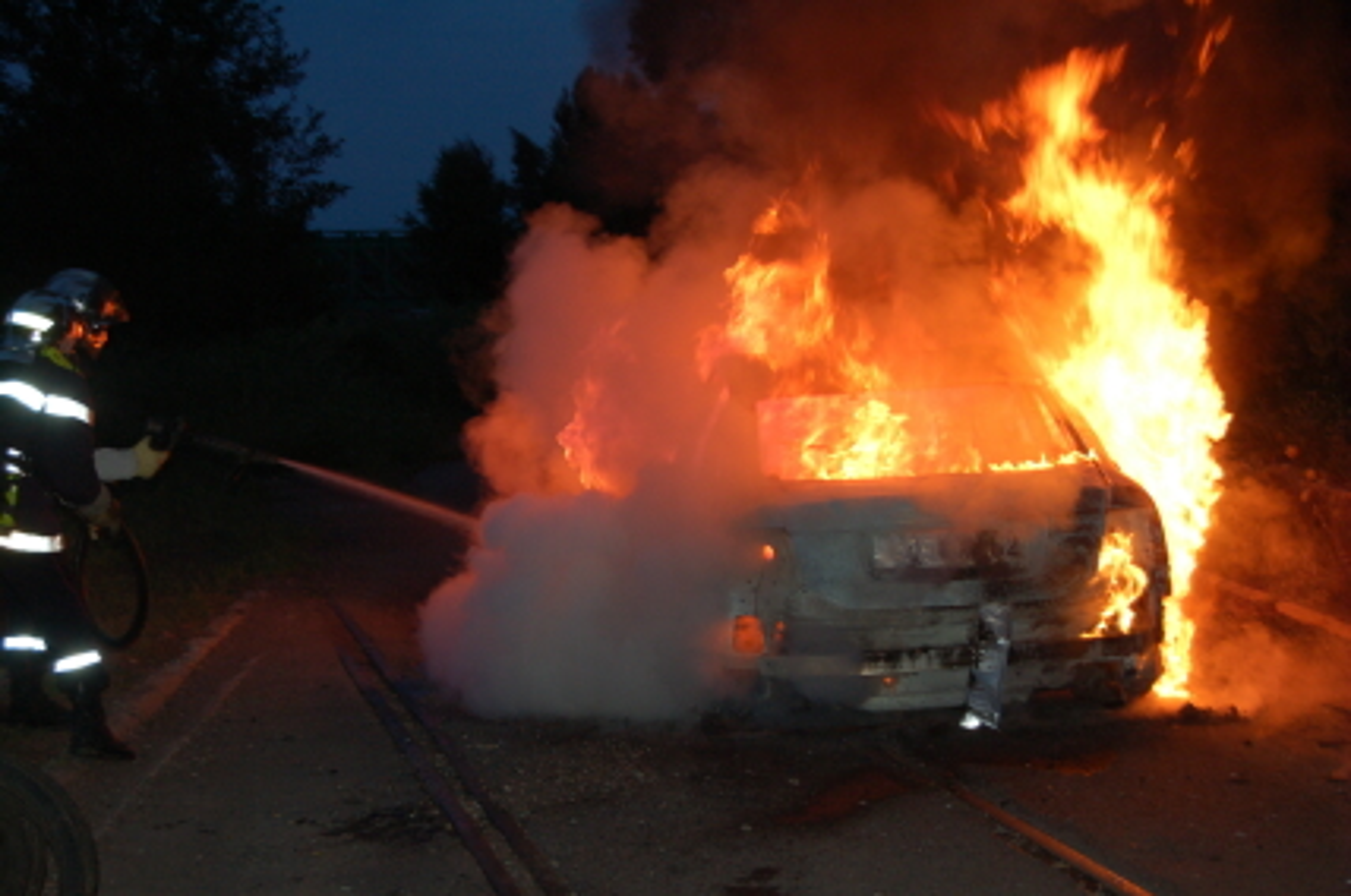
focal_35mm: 72
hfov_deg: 28.1
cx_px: 676
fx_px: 2698
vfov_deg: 18.9
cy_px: 448
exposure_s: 1/60
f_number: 5.6
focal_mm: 48
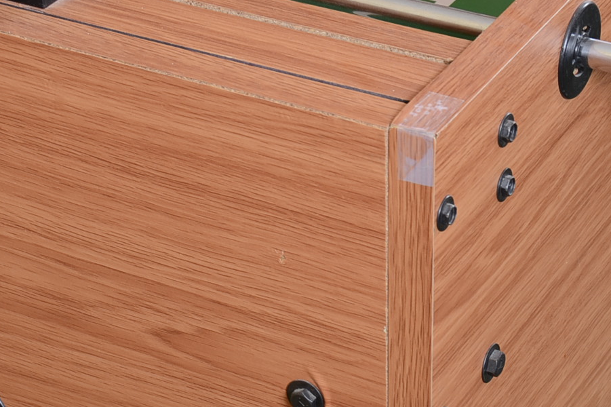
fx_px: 2432
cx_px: 330
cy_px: 204
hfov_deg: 14.3
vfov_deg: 9.6
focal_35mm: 143
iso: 100
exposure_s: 1/80
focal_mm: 35
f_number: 7.1
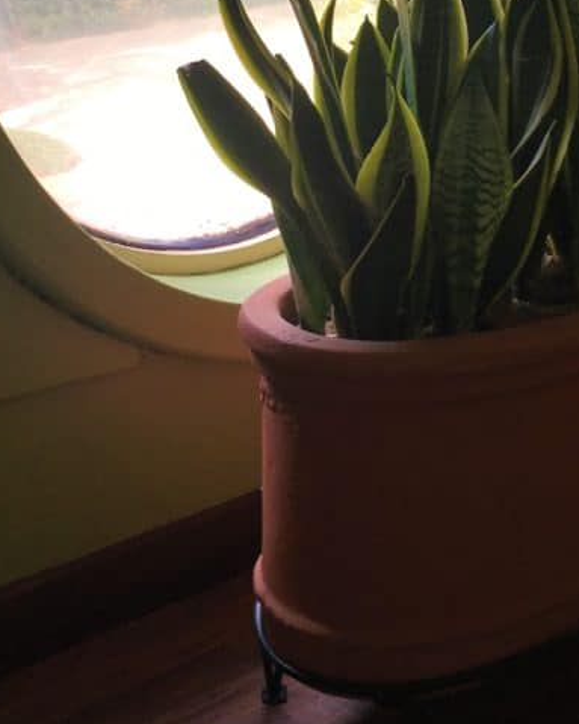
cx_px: 324
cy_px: 94
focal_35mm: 63
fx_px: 1350
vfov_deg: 29.0
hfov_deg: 24.2
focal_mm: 4.15
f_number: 2.2
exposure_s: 1/60
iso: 25
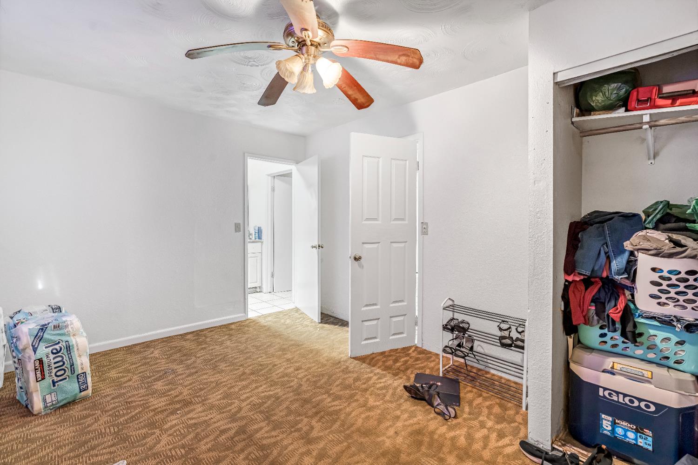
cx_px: 349
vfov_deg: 73.7
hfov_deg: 96.8
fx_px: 310
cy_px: 232
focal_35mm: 16
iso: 640
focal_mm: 16
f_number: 7.1
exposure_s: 1
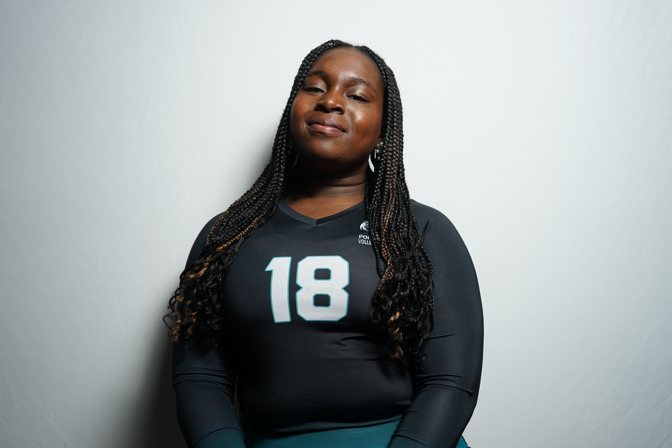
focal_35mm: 38
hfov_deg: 50.7
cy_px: 224
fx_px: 709
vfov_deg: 35.1
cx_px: 336
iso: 160
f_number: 4
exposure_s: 1/160
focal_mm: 38
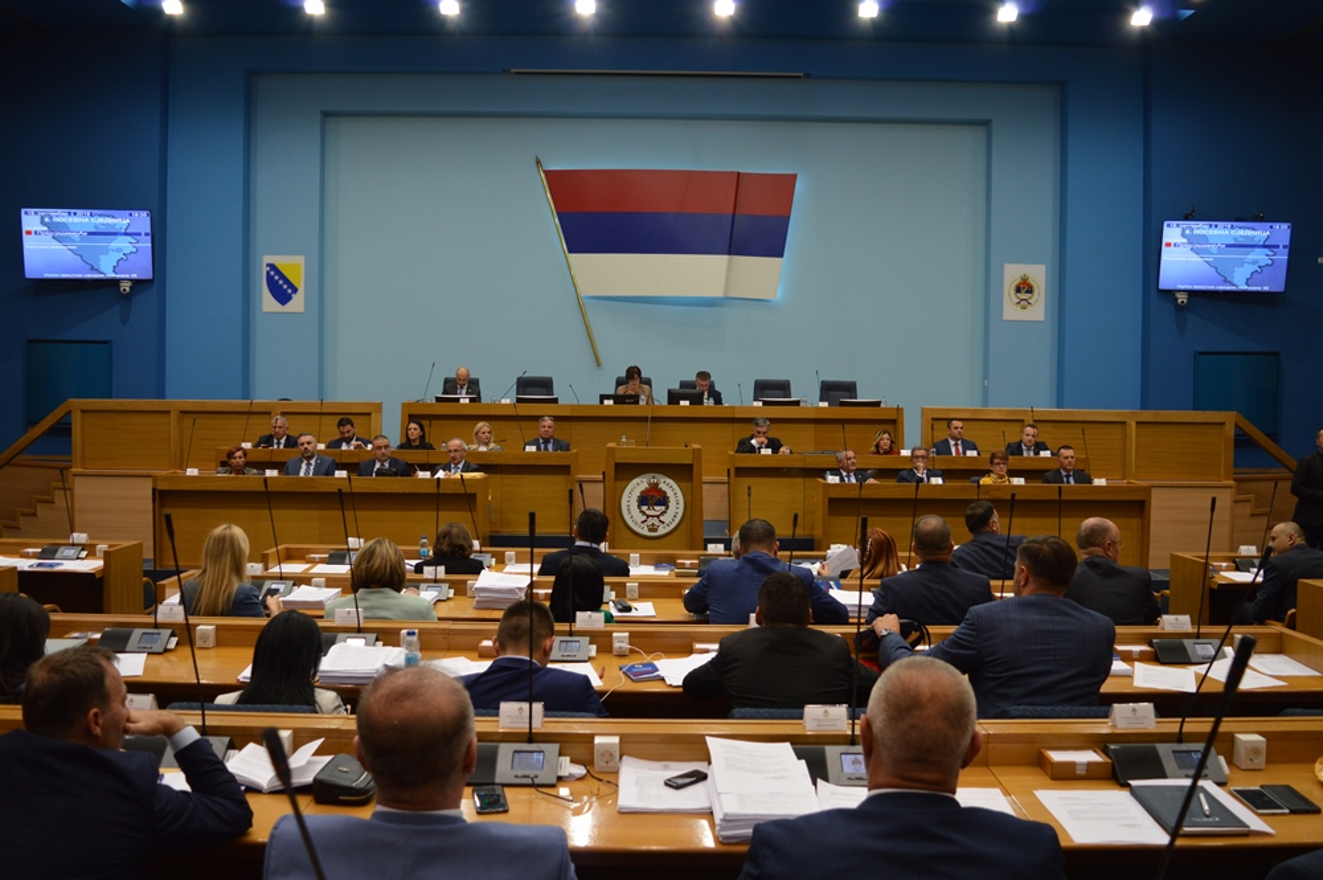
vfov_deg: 41.6
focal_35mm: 32
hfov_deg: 59.5
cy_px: 440
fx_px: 1157
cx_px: 662
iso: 400
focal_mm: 21
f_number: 4
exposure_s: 1/60
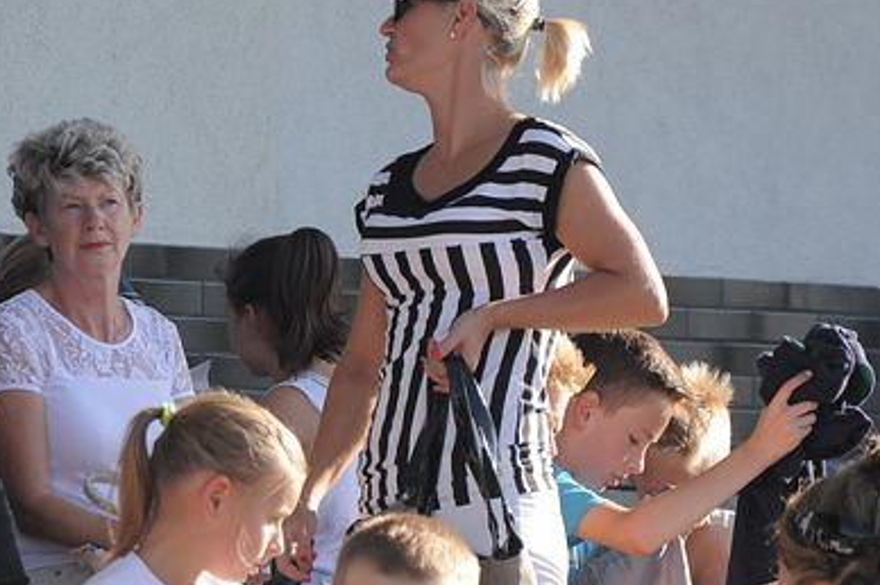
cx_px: 209
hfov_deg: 6.0
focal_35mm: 345
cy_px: 412
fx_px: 8428
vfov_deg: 4.0
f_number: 5.6
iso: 400
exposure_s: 1/500
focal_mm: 105
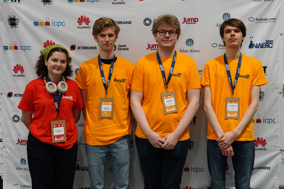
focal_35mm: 50
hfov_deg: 39.6
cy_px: 94
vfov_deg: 27.0
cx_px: 142
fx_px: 394
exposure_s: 1/60
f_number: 2.8
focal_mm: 50
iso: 640
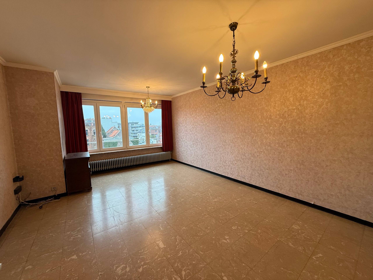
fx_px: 151
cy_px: 140
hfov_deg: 102.1
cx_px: 186
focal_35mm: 14
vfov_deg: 85.7
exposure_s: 1/100
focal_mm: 2.22
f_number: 2.2
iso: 125
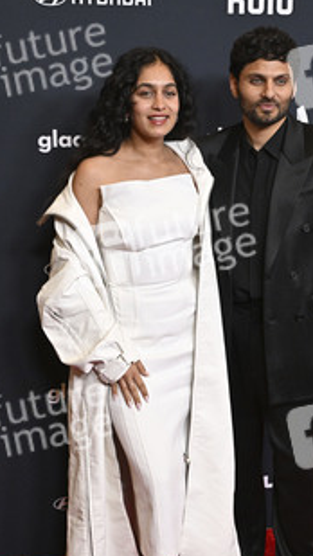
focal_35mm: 61
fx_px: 899
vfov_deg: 34.2
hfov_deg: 19.7
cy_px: 336
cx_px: 216
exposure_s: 1/250
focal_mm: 45
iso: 4000
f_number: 5.6
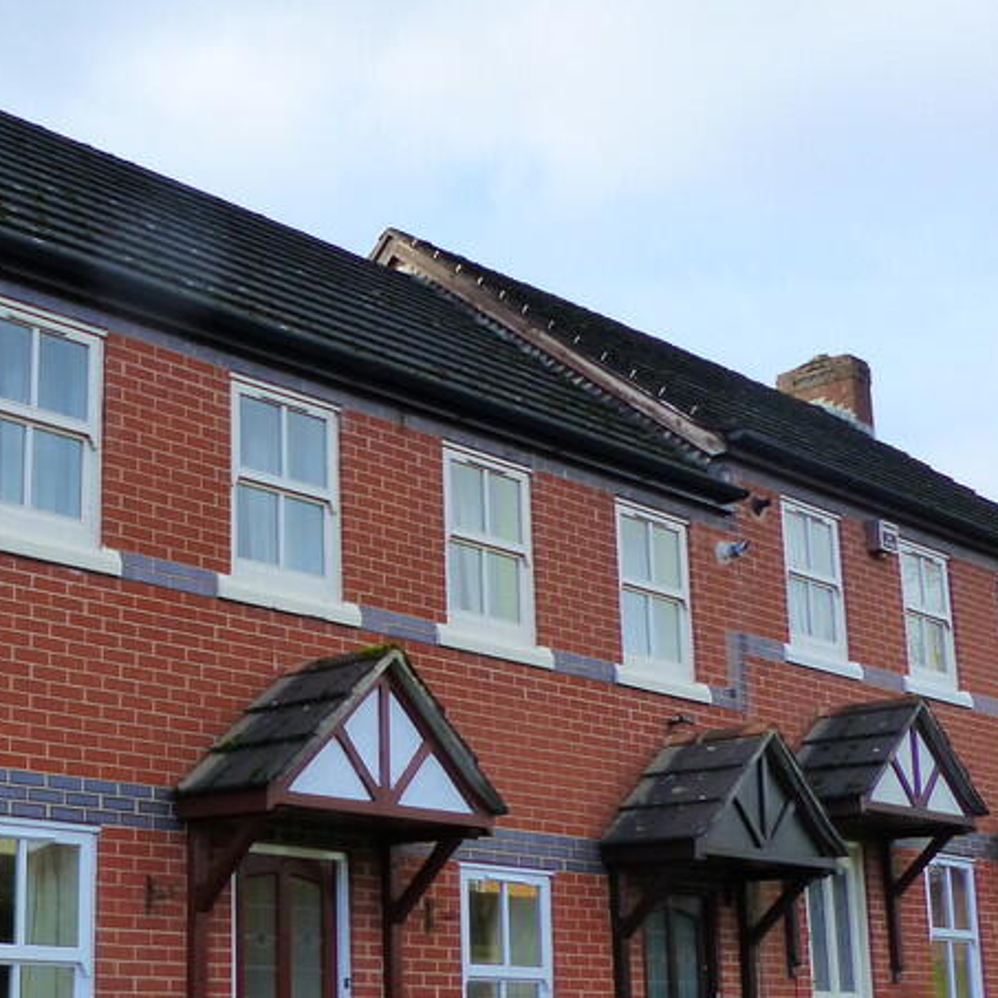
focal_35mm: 50
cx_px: 37
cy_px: 646
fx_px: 1631
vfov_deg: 33.8
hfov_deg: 31.8
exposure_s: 1/500
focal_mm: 4.5
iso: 250
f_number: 2.8
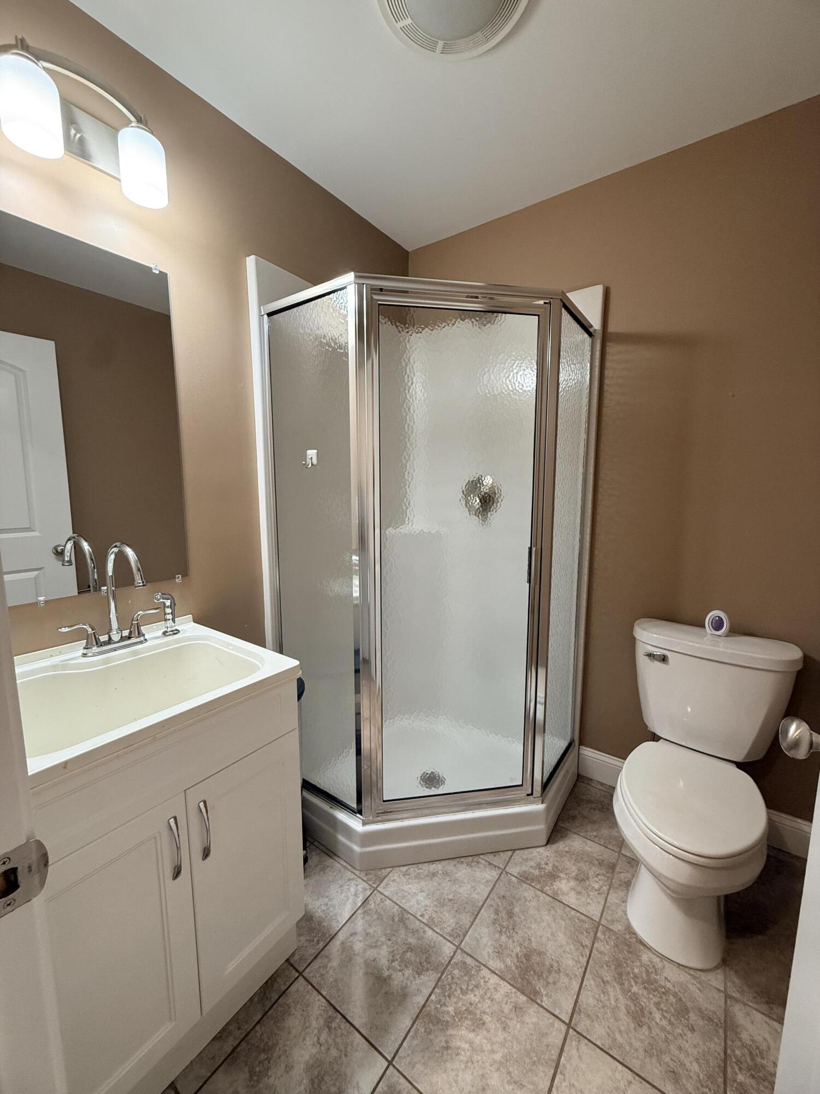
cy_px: 547
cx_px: 410
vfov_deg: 102.1
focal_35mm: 14
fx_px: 442
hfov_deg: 85.7
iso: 200
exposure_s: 1/60
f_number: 2.2
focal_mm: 2.22
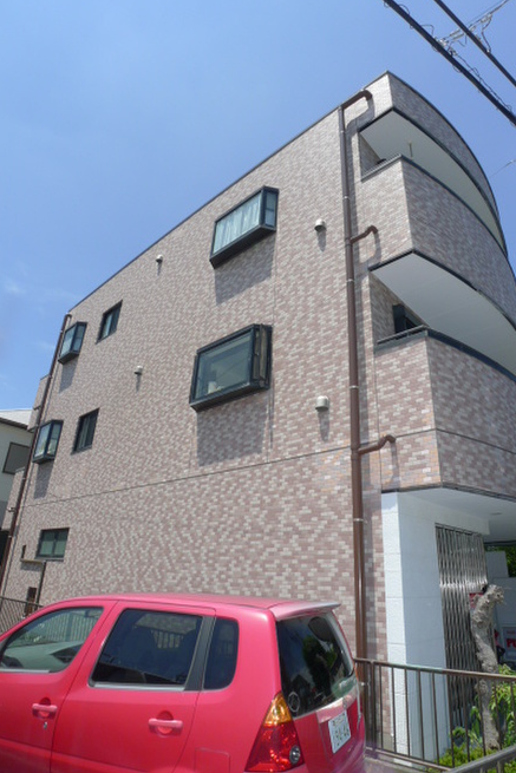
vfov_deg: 84.0
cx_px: 278
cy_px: 381
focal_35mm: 20
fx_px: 430
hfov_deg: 61.9
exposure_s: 1/800
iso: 100
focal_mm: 3.9
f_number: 4
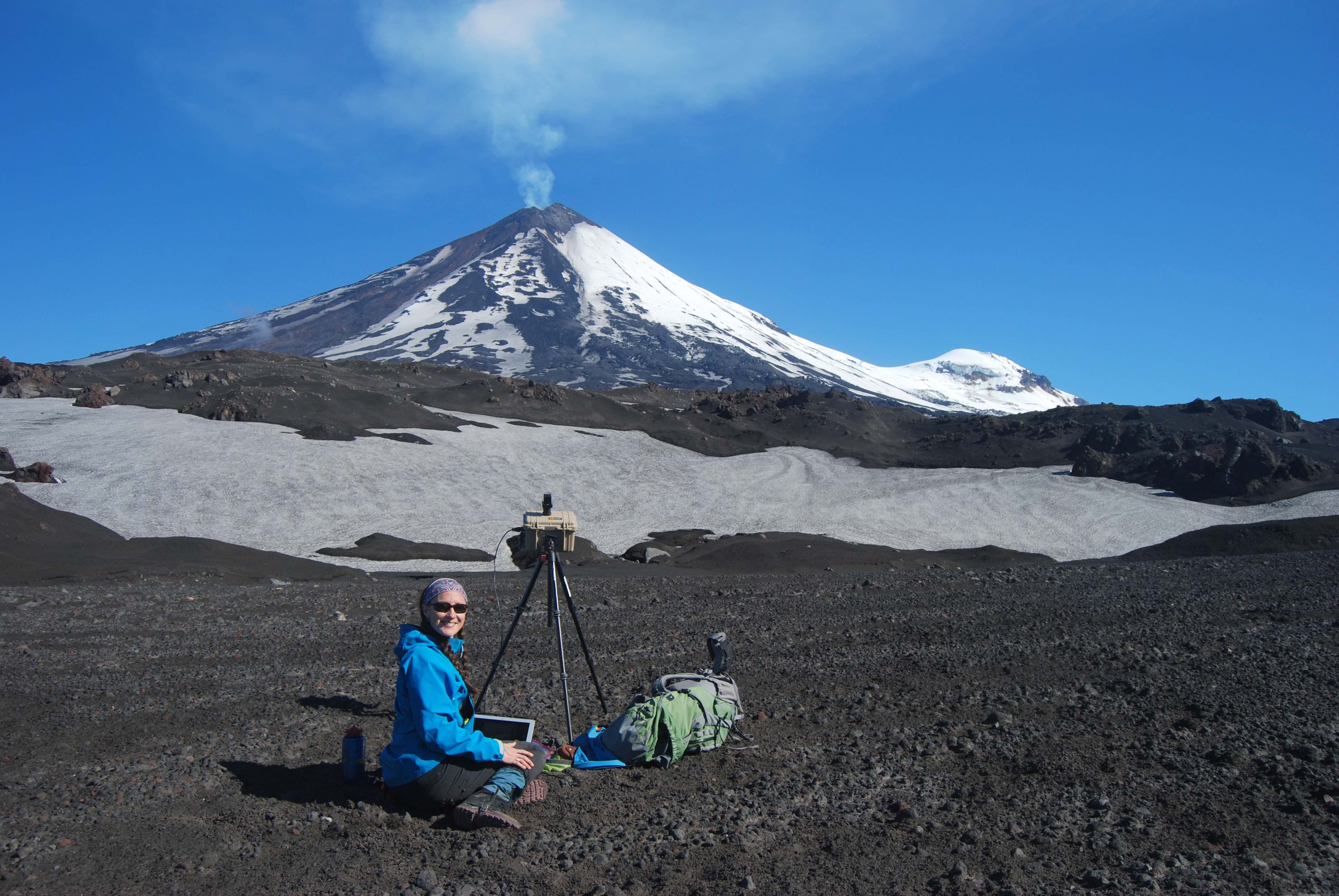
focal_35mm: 27
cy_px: 448
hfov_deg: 67.3
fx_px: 1005
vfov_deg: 48.0
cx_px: 670
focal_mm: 18
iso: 100
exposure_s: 1/160
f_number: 6.3
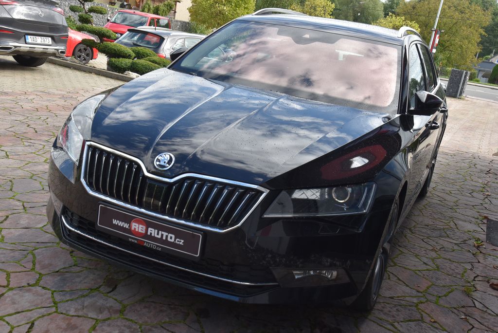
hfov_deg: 48.4
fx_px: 554
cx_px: 249
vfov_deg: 33.4
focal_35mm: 40
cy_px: 166
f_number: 9
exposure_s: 1/320
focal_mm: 40
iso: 500
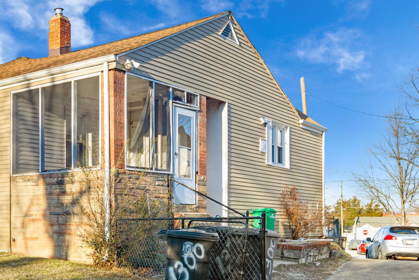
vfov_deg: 26.9
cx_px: 96
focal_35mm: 50
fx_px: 579
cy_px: 195
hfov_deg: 38.5
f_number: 5.6
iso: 100
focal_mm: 21
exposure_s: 1/180
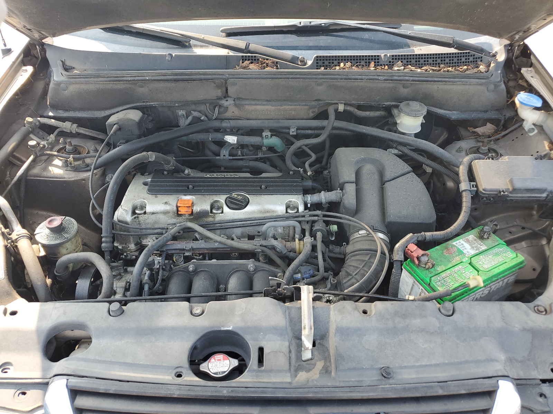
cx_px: 276
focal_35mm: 26
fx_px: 415
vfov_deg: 53.1
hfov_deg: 67.3
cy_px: 207
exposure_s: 1/263
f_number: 1.5
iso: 50
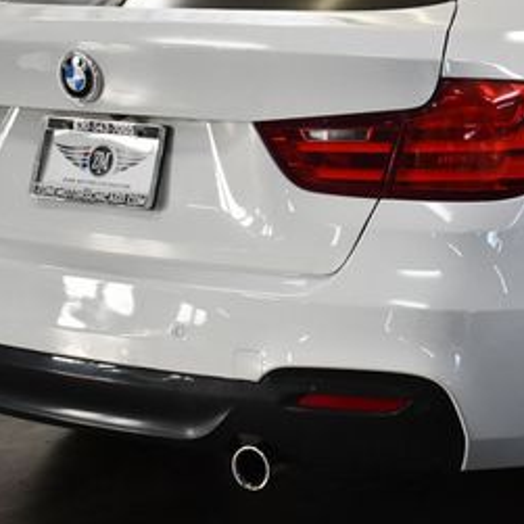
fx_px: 1781
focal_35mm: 104
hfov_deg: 16.5
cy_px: 136
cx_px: 463
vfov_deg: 16.7
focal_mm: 24
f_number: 4
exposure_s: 1/250
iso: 720
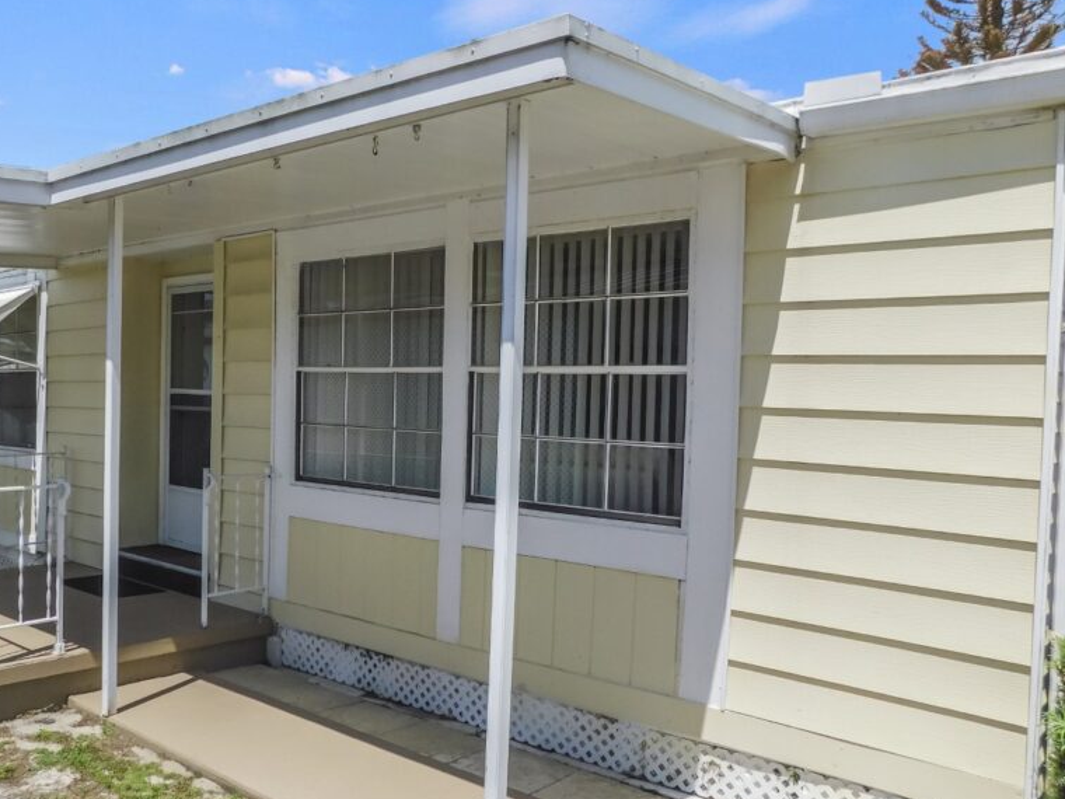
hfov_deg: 57.0
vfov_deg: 45.4
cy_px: 383
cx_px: 349
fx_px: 954
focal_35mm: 31
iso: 125
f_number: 6
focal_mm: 4
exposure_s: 1/640
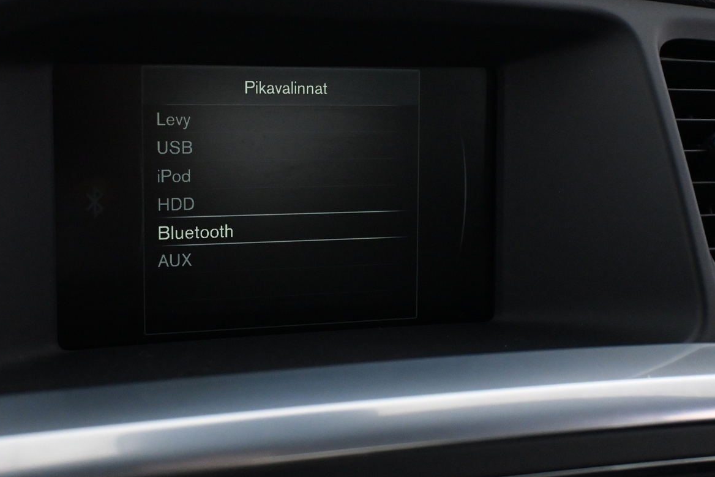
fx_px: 868
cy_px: 186
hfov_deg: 44.5
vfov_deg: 30.6
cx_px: 281
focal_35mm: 44
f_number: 4
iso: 3600
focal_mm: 21
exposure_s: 1/60
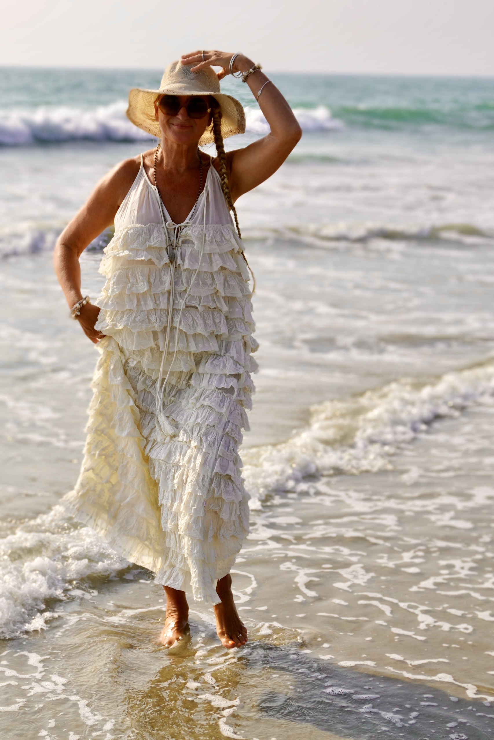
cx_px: 247
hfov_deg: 28.9
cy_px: 370
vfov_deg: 42.3
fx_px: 957
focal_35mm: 46
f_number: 5.6
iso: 100
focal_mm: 31
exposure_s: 1/800
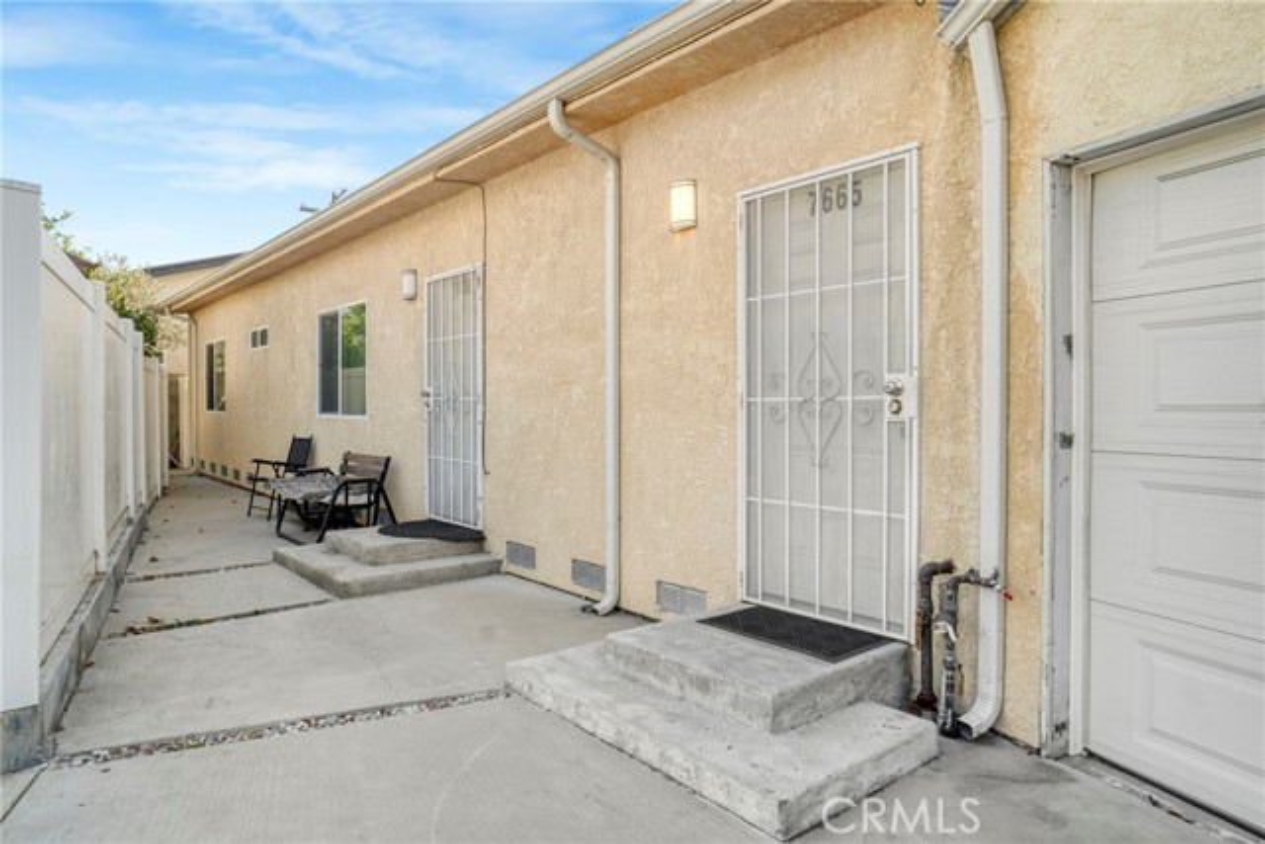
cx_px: 632
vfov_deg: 59.5
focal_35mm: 21
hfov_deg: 81.2
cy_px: 422
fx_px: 738
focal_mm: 14
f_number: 11
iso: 100
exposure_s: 1/50
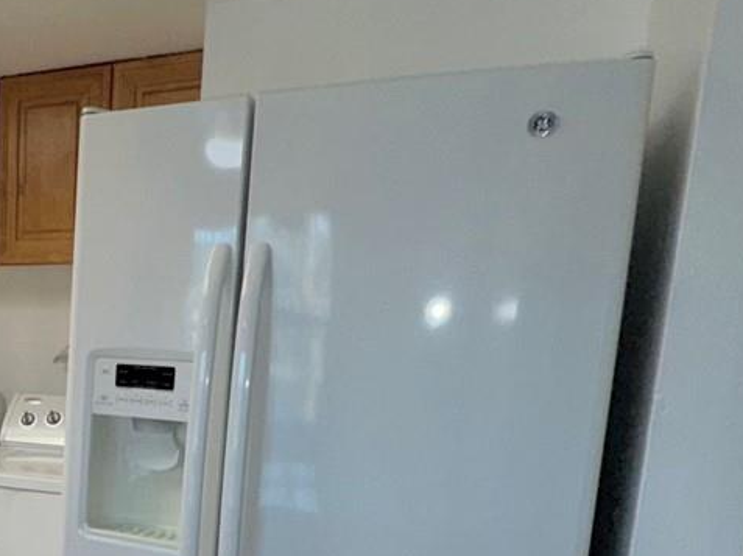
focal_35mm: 47
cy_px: 463
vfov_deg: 29.9
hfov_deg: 32.3
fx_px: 1008
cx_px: -184
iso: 125
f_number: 2.2
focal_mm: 2.22
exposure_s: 1/120
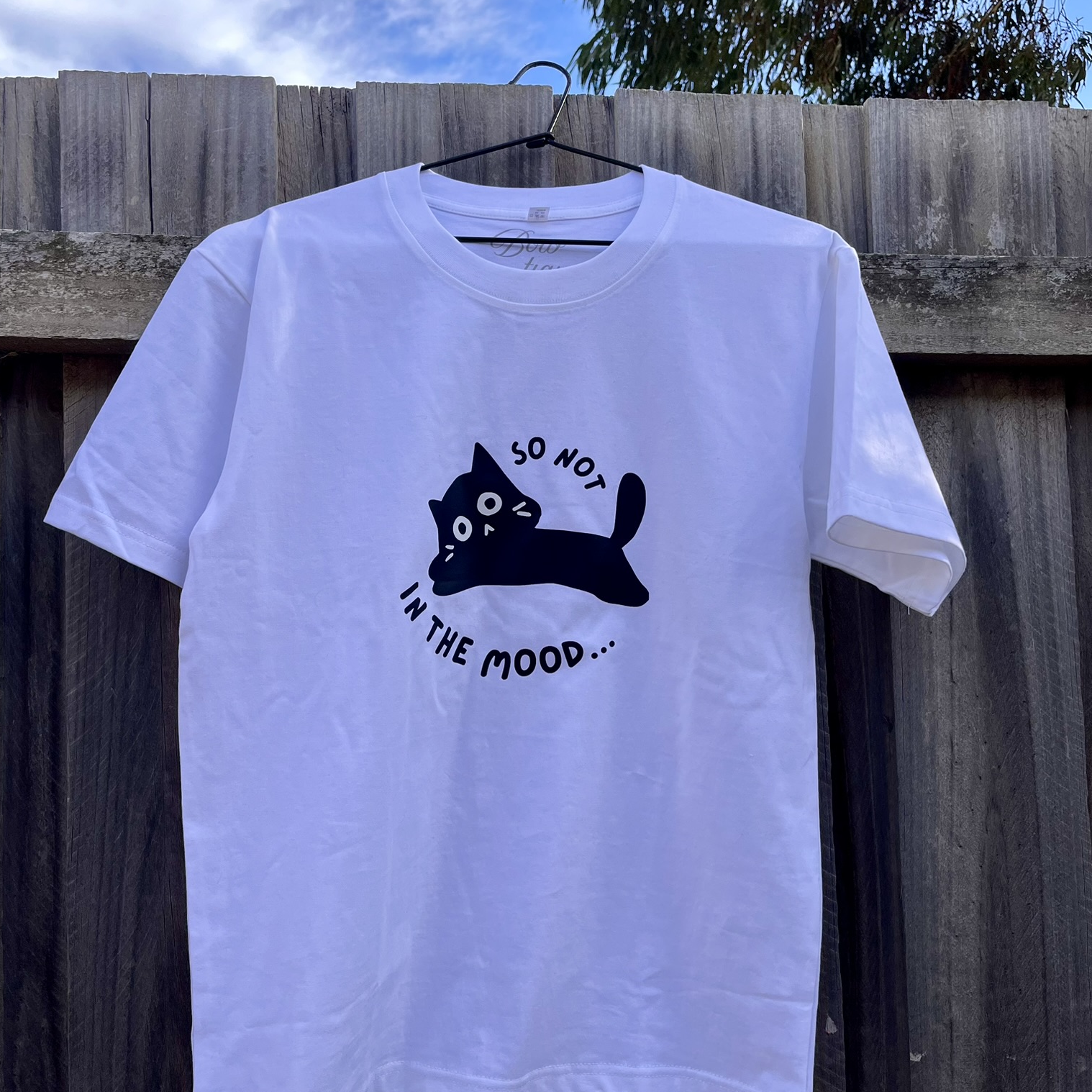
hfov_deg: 52.5
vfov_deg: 52.5
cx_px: 542
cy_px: 527
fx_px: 1106
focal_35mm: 31
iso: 50
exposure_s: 1/1536
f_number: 1.6
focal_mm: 5.1
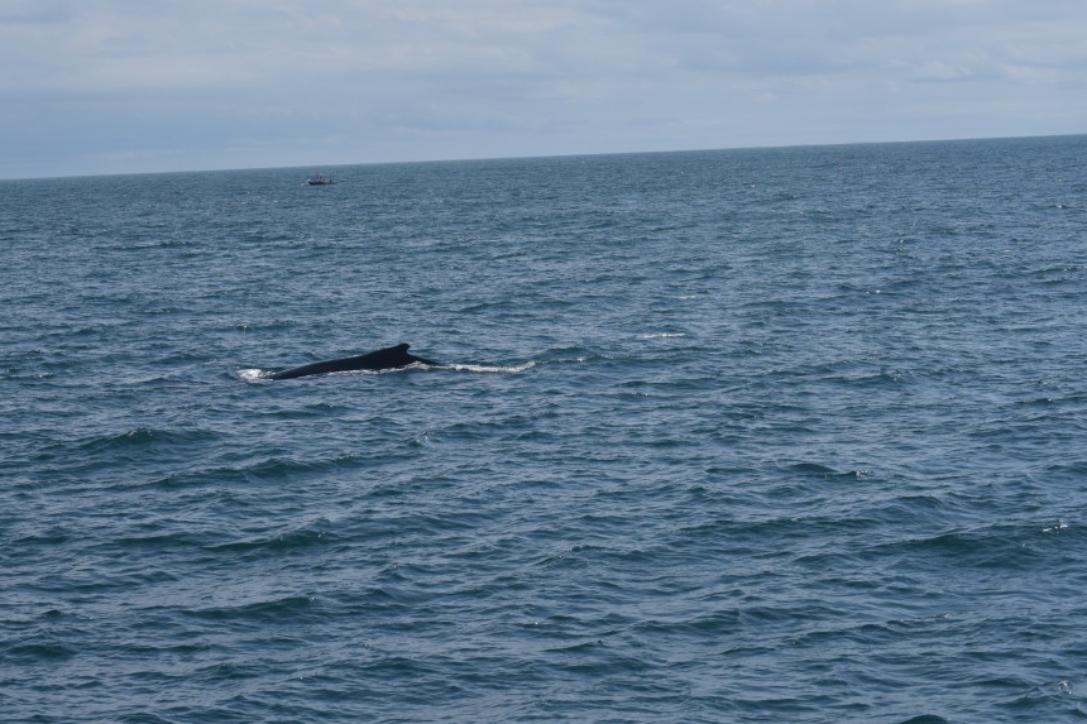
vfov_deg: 13.2
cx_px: 423
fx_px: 3128
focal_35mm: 104
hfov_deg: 19.7
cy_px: 349
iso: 200
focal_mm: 55
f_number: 5.6
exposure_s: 1/1600
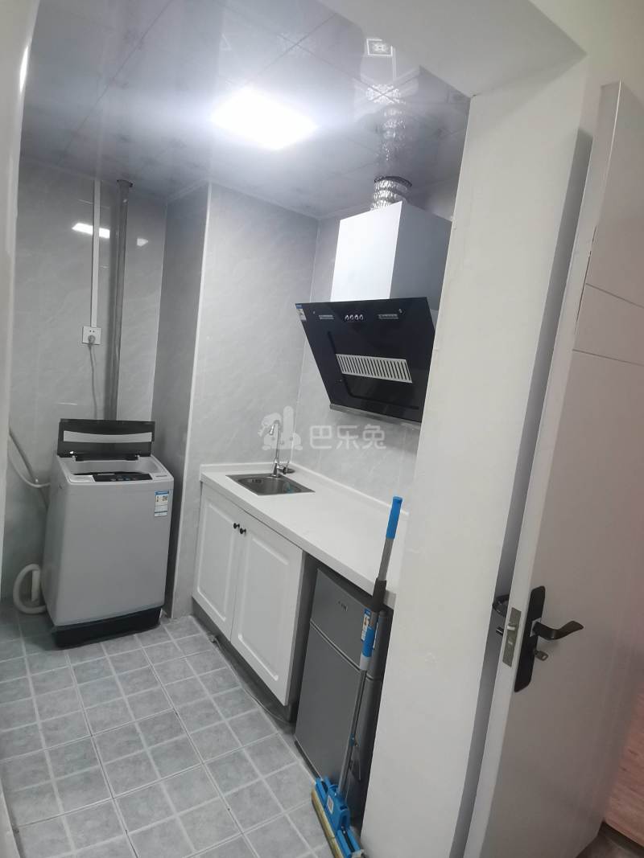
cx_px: 322
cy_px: 429
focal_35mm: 19
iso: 200
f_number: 2.4
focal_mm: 1.78
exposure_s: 1/33.3
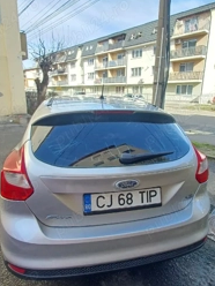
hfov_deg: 63.4
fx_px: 174
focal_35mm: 21
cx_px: 114
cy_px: 131
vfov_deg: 78.8
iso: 50
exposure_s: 1/222
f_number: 2.2
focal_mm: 1.42
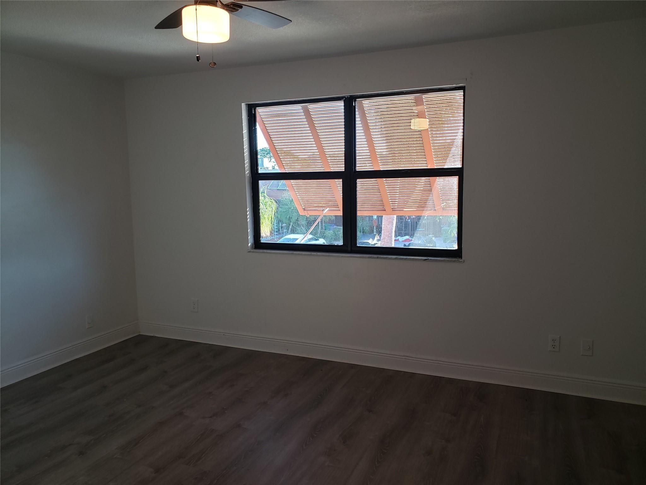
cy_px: 242
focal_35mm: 26
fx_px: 485
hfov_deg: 67.3
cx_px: 323
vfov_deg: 53.1
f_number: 2.4
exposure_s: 1/60
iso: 125
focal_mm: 4.3
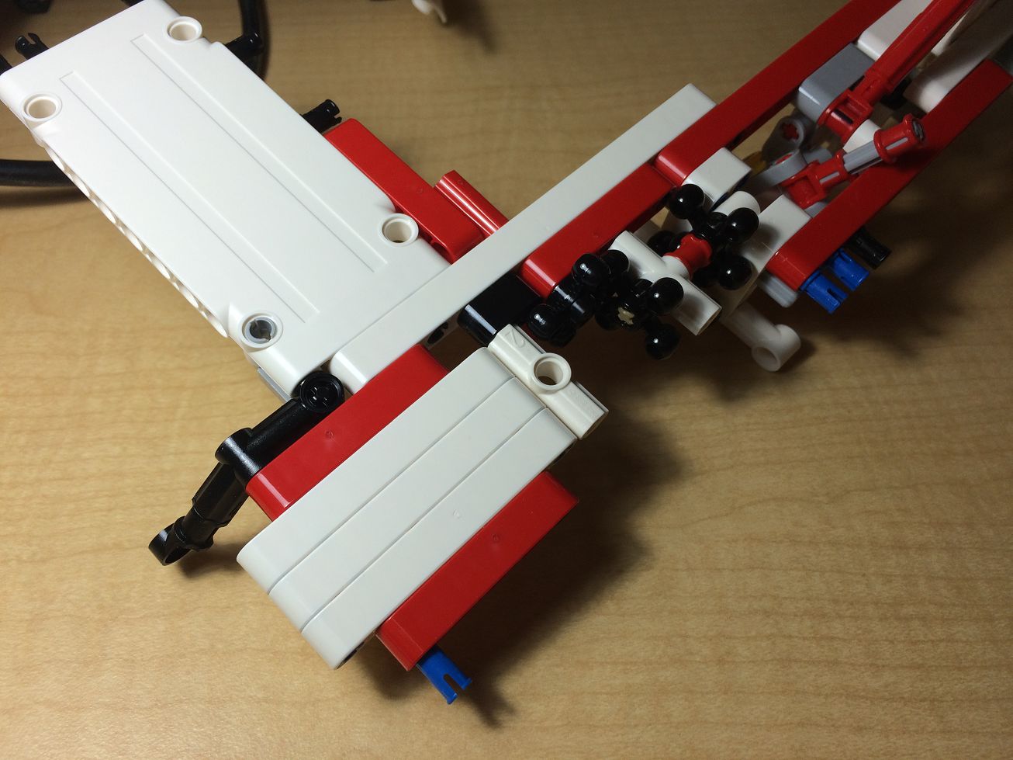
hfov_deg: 61.7
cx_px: 506
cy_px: 380
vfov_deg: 48.2
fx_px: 848
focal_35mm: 29
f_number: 2.2
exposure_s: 1/122
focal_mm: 4.15
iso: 32
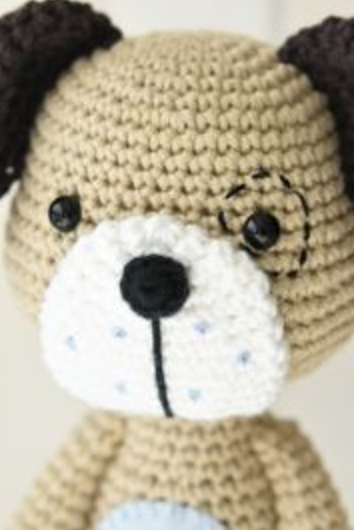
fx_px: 2003
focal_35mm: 136
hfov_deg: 10.1
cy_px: 278
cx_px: 141
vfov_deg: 15.1
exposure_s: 1/200
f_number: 3.5
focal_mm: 60
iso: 125
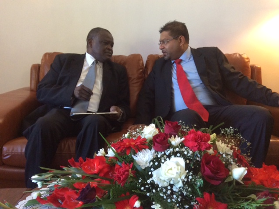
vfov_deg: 42.8
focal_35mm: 33
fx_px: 266
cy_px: 104
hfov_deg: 55.4
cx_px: 140
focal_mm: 3.3
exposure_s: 1/24
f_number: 2.4
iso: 200
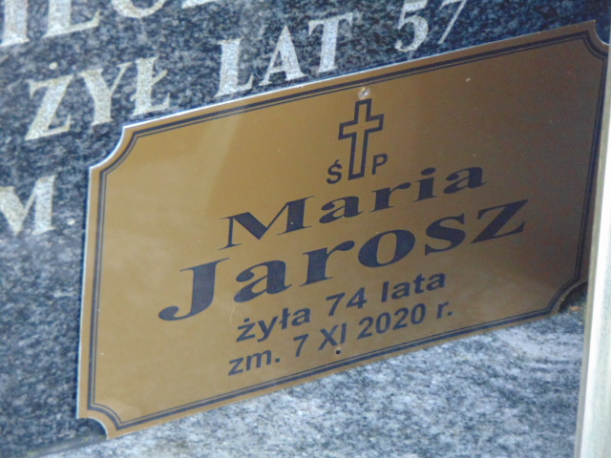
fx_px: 3583
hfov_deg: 9.7
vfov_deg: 7.3
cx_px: 306
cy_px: 229
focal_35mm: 203
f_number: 4.1
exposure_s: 1/100
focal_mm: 36.4
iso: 400
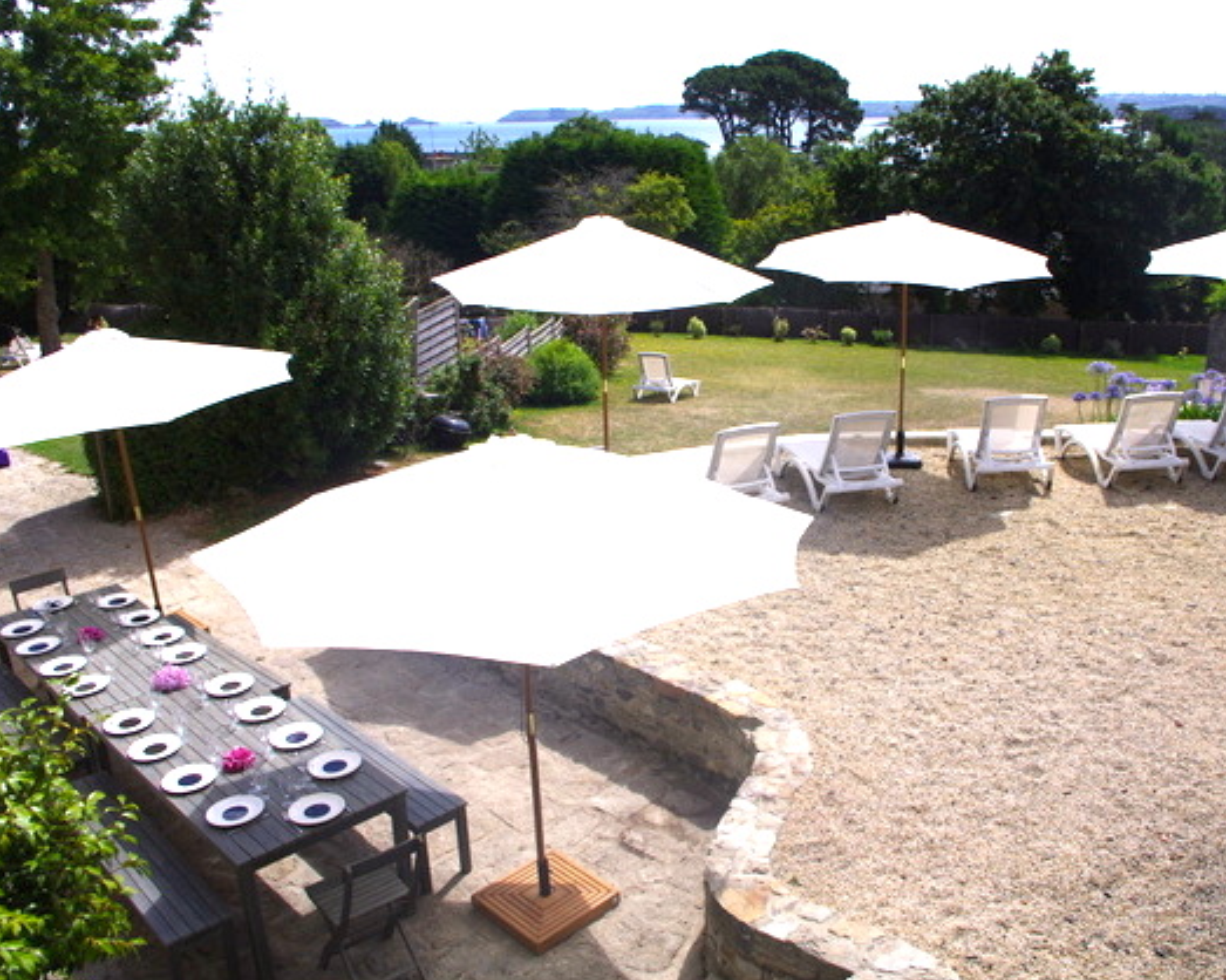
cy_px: 494
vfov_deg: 47.1
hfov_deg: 57.0
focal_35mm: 31
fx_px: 1124
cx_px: 696
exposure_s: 1/320
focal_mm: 18
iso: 200
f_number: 11
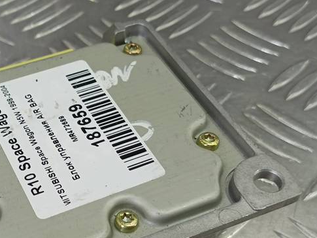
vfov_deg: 25.4
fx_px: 522
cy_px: 177
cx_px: 63
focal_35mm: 57
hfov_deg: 32.8
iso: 96
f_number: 1.6
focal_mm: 4.11
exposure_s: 1/50
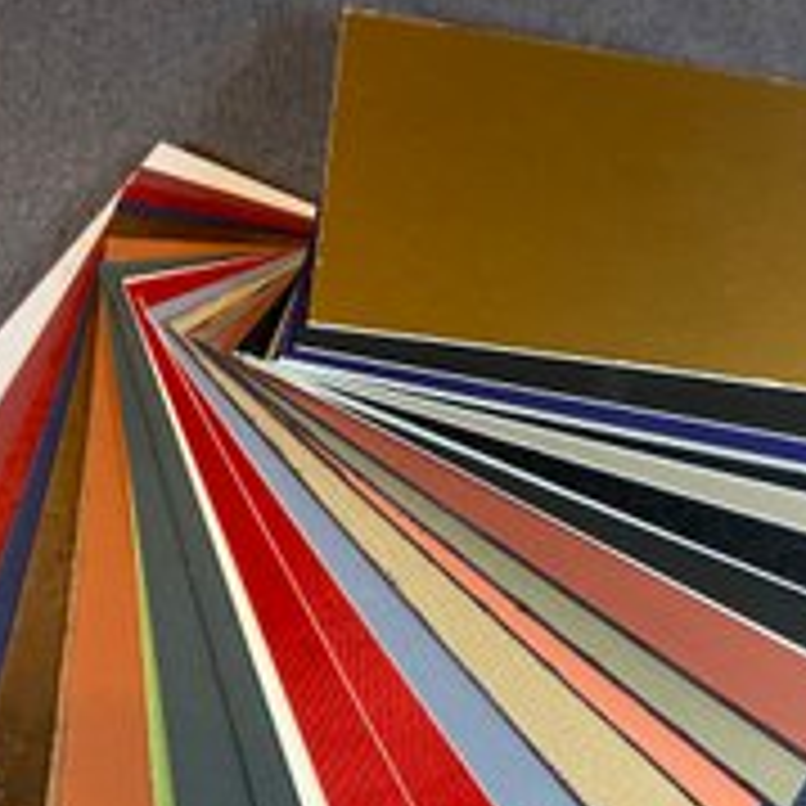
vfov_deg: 38.2
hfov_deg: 38.3
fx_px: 1159
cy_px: 480
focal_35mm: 44
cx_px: 417
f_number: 1.8
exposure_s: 1/60
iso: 320
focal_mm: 4.25
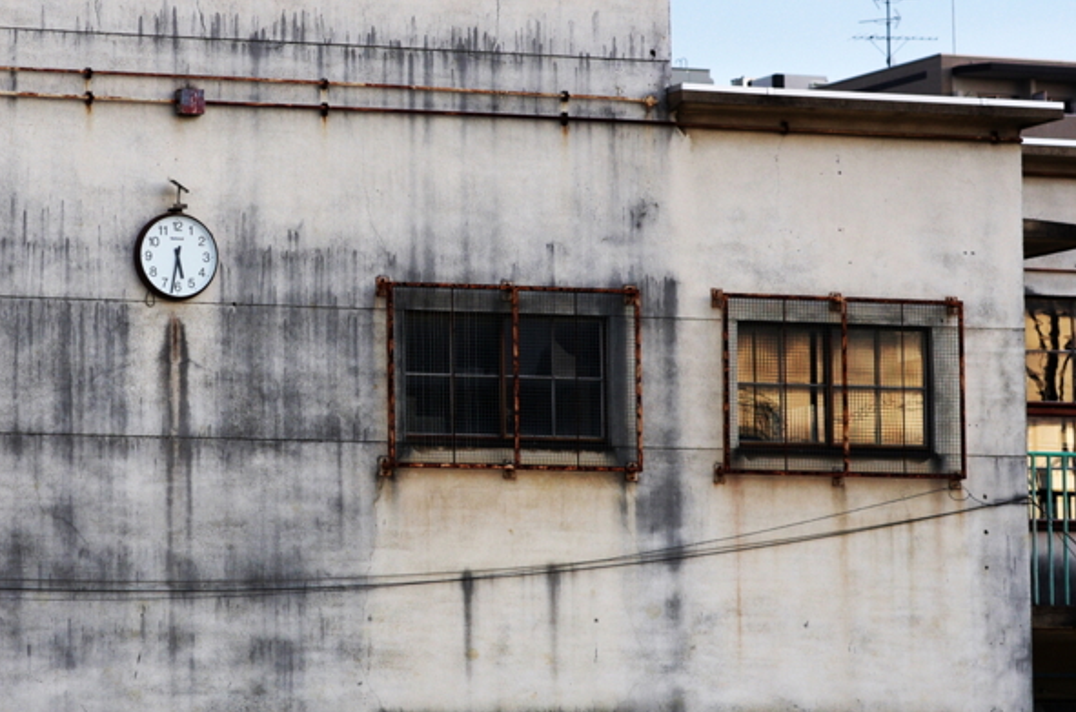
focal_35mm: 182
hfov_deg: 11.3
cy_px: 280
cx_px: 191
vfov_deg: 7.5
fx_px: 5427
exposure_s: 1/125
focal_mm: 70
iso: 100
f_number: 4
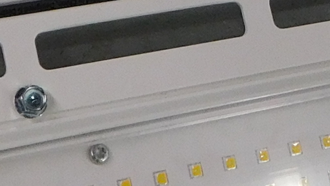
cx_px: 404
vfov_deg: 6.7
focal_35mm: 178
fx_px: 1558
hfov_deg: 11.8
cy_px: -82
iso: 220
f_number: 3
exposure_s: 1/30
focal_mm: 4.1
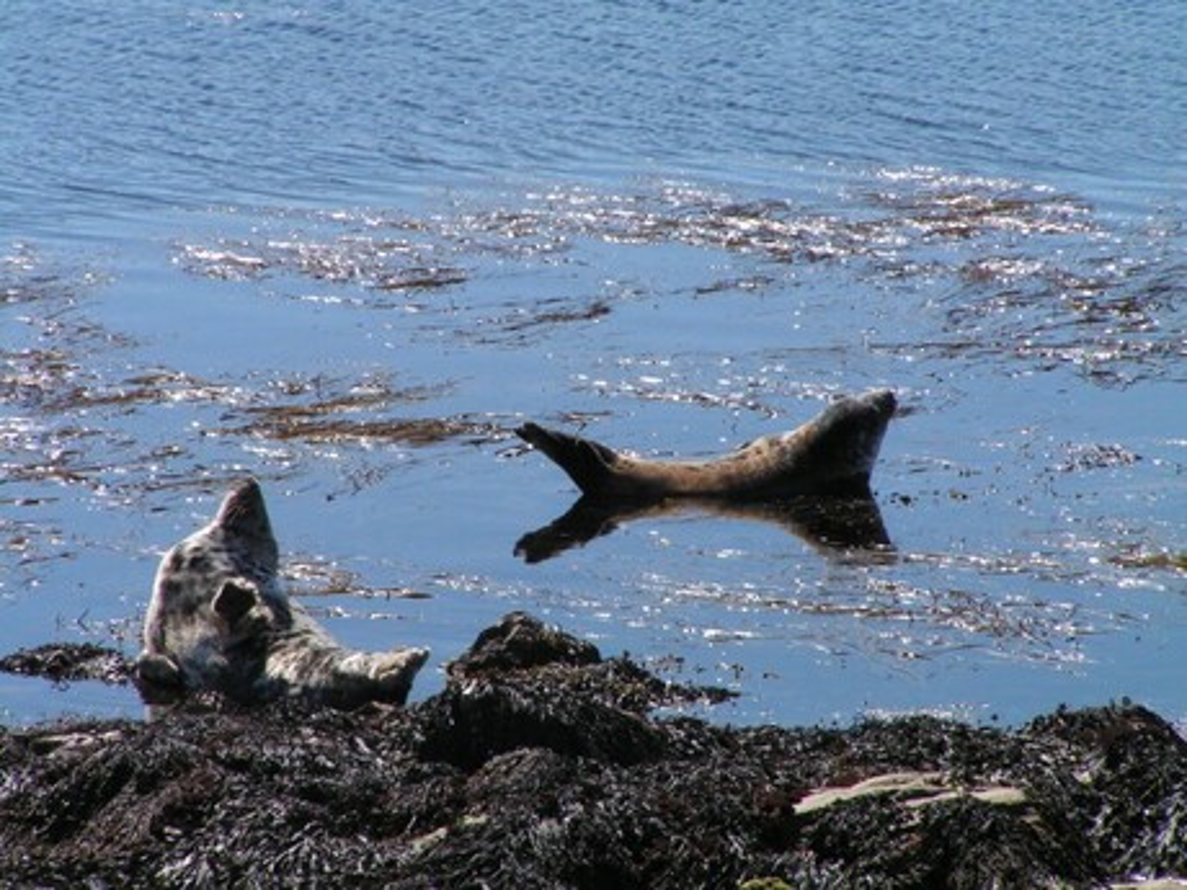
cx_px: 594
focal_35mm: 380
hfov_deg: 5.2
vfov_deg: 3.9
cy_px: 445
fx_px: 13030
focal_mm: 63
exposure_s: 1/400
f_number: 8
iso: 100
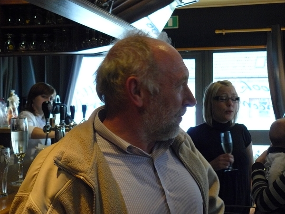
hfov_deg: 32.2
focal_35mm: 60
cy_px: 107
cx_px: 142
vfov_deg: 24.4
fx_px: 494
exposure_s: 1/30
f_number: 3.2
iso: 400
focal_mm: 10.1
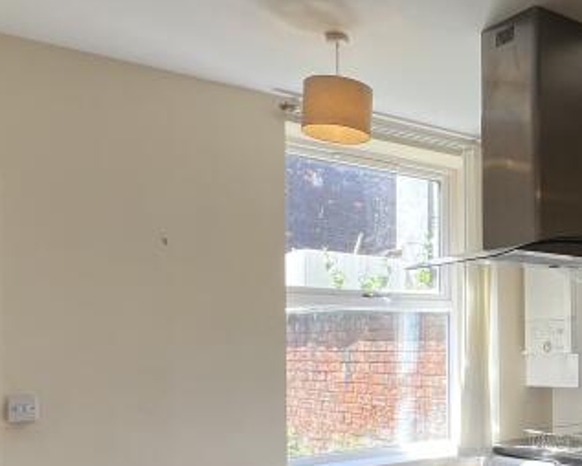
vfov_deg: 35.8
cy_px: 345
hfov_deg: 39.6
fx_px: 707
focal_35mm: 41
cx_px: 578
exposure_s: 1/99
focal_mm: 1.57
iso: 40
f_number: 1.8
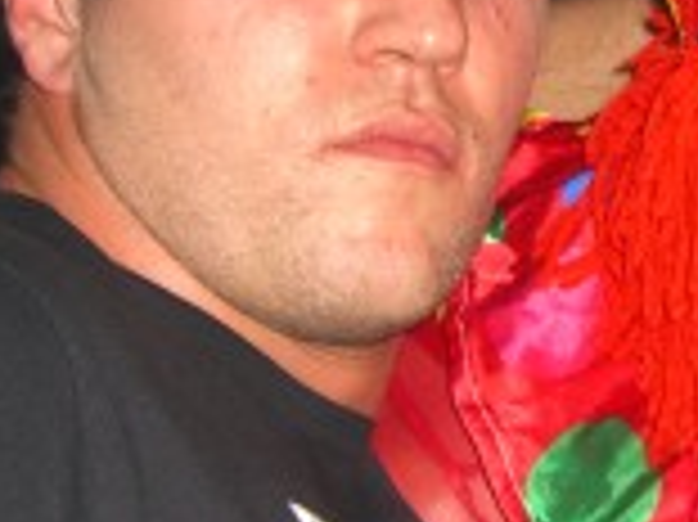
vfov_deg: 10.1
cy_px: 220
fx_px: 2962
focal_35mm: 147
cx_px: 829
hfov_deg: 13.1
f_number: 2.8
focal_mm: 7.9
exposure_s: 1/60
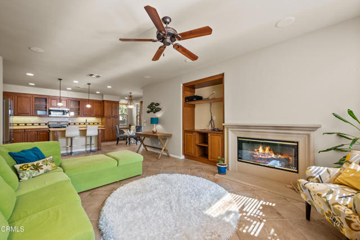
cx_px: 180
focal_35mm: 14
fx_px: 140
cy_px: 120
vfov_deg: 81.2
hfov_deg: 104.2
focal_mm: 14
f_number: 9
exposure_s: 1/1.25
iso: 250
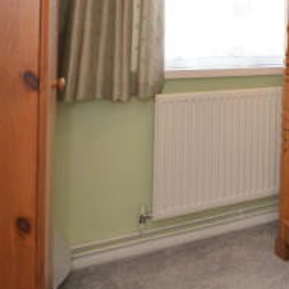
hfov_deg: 29.4
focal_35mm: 44
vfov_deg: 35.7
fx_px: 416
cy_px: 21
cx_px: 392
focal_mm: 10
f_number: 4
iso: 640
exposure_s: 1/60
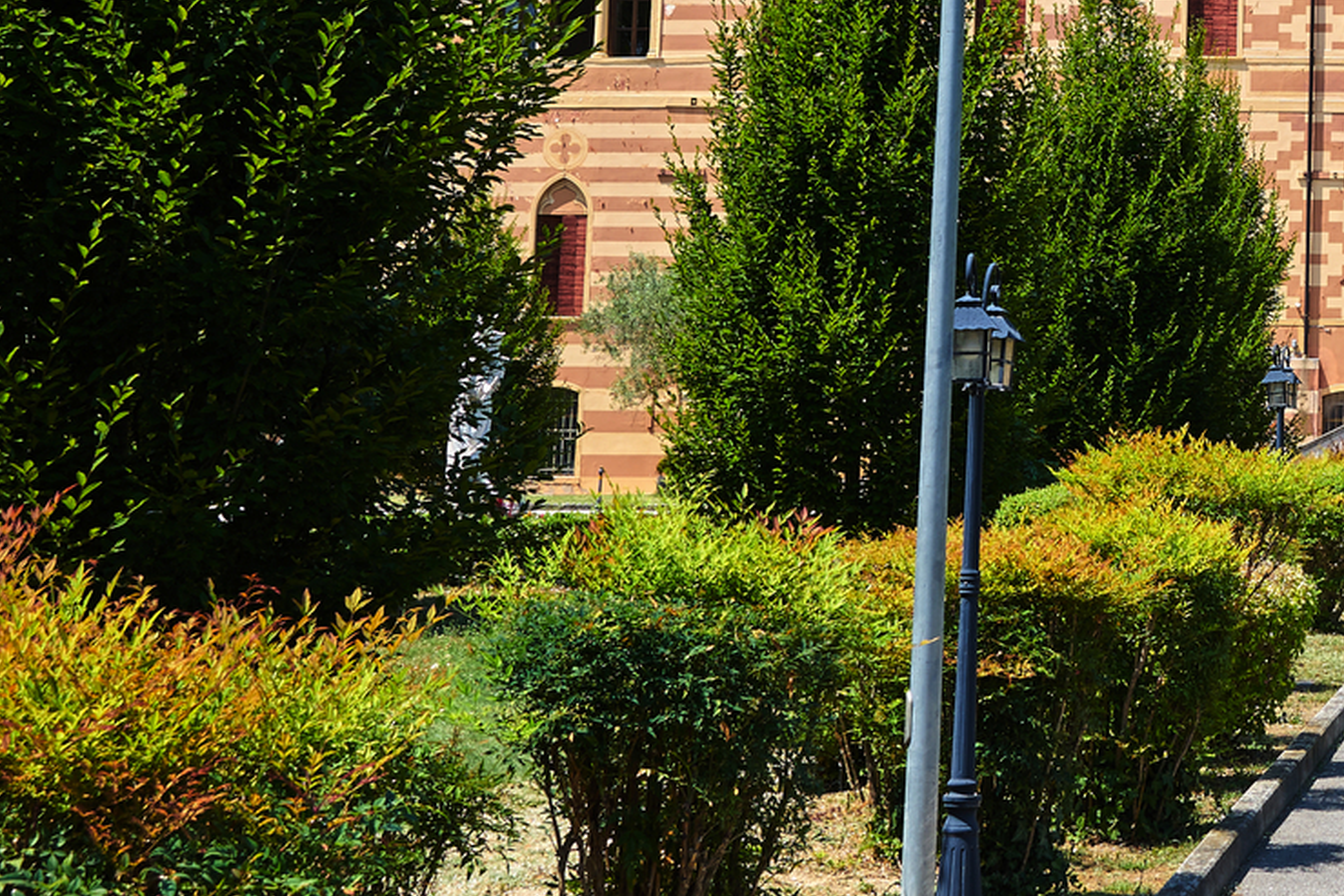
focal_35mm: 92
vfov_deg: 14.3
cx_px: 1659
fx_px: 3435
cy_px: -252
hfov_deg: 20.5
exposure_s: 1/60
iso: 100
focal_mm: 34
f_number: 9
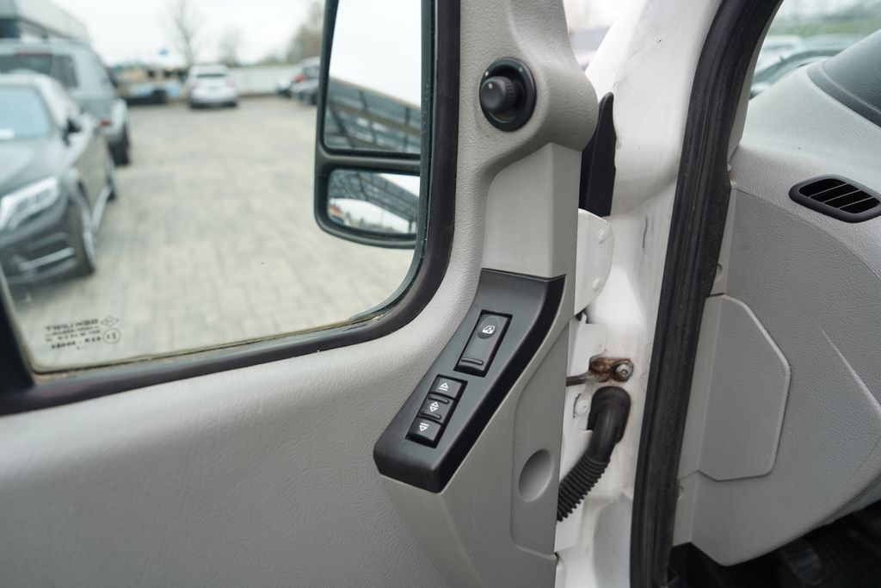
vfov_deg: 53.1
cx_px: 440
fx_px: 587
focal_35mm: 24
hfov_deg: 73.7
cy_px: 294
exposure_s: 1/80
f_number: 4
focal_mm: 24
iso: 100
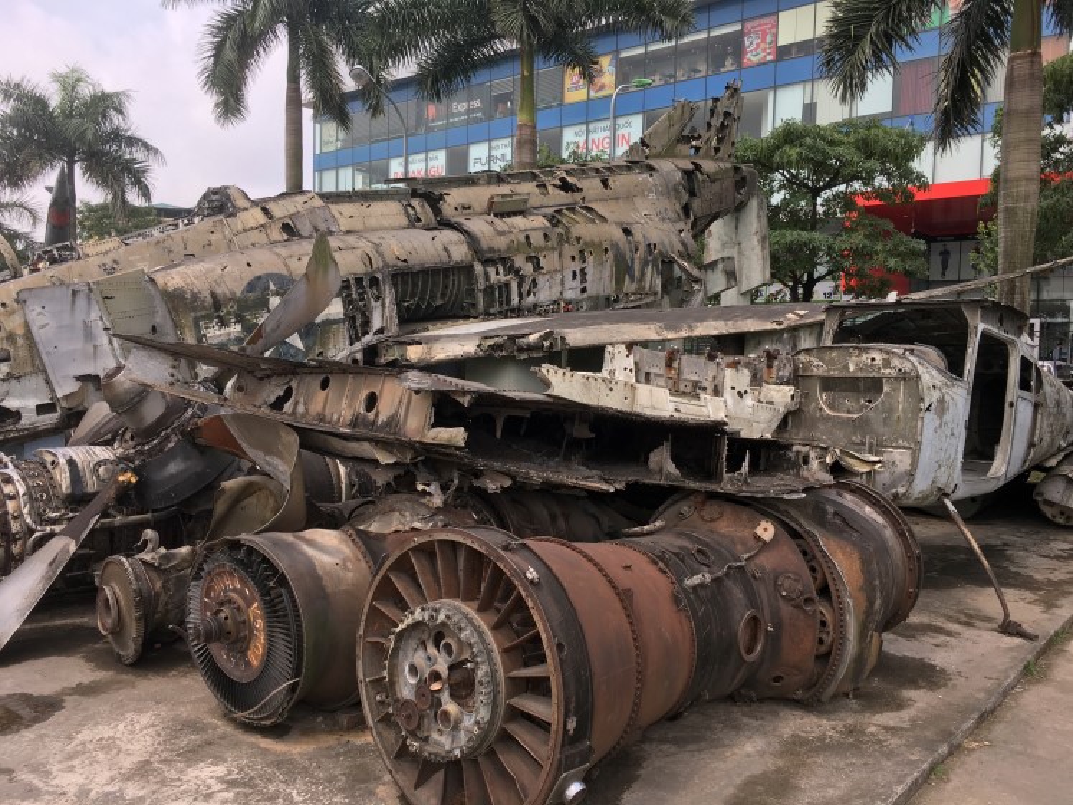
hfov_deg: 61.7
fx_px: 899
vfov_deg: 48.2
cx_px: 536
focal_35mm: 29
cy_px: 402
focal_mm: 4.15
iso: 25
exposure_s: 1/651
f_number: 2.2
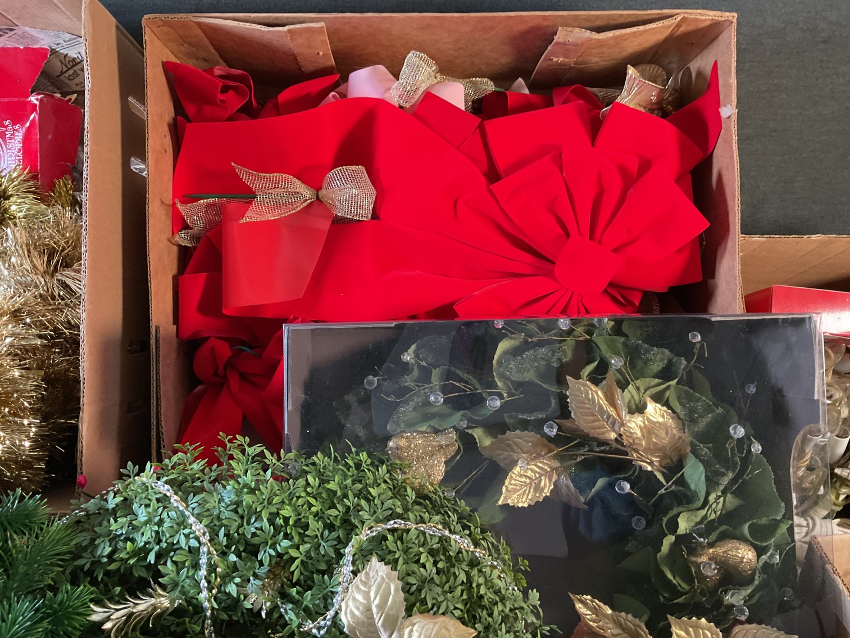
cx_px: 425
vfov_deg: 48.2
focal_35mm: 29
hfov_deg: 61.7
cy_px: 319
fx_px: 712
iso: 250
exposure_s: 1/60
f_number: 1.8
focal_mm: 3
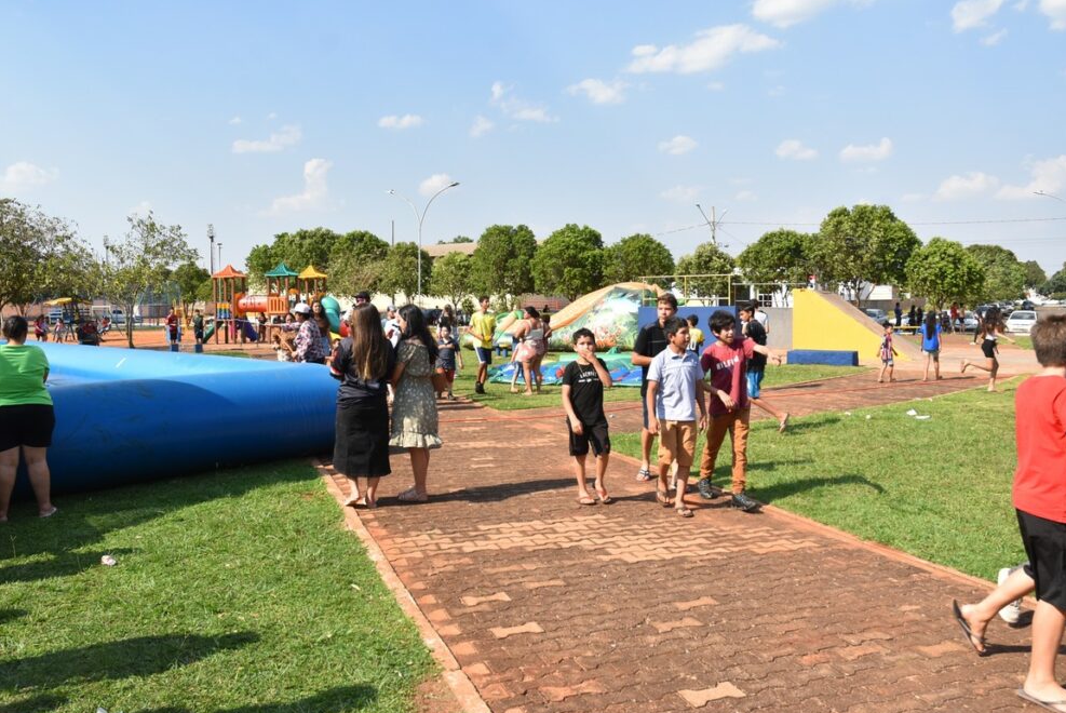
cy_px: 351
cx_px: 535
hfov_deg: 65.4
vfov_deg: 46.5
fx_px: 830
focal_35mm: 28
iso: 200
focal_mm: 18
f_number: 9
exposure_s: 1/320
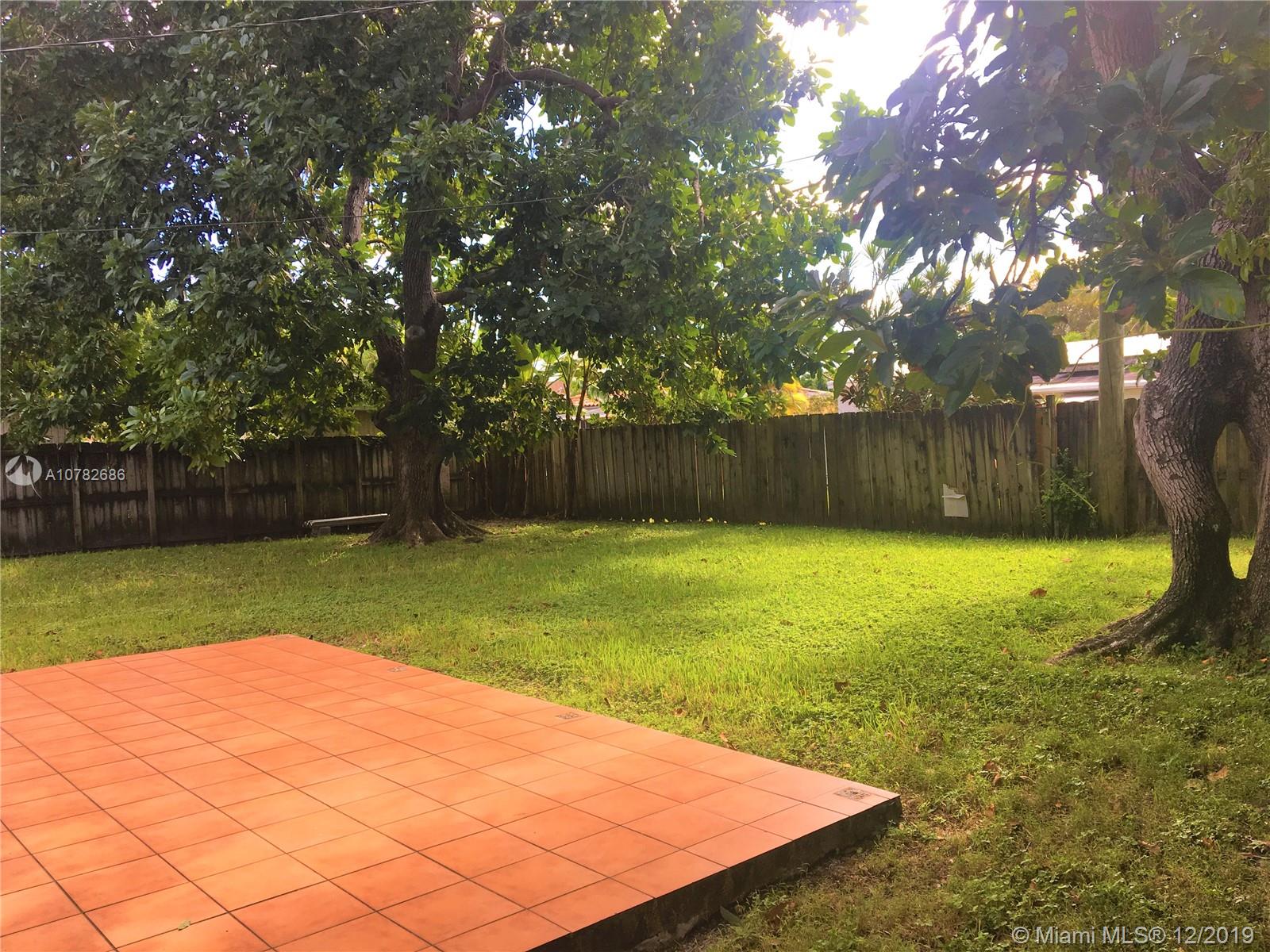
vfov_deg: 48.2
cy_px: 476
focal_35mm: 29
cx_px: 635
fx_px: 1064
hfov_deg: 61.7
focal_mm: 4.15
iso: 25
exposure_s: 1/322
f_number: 2.2
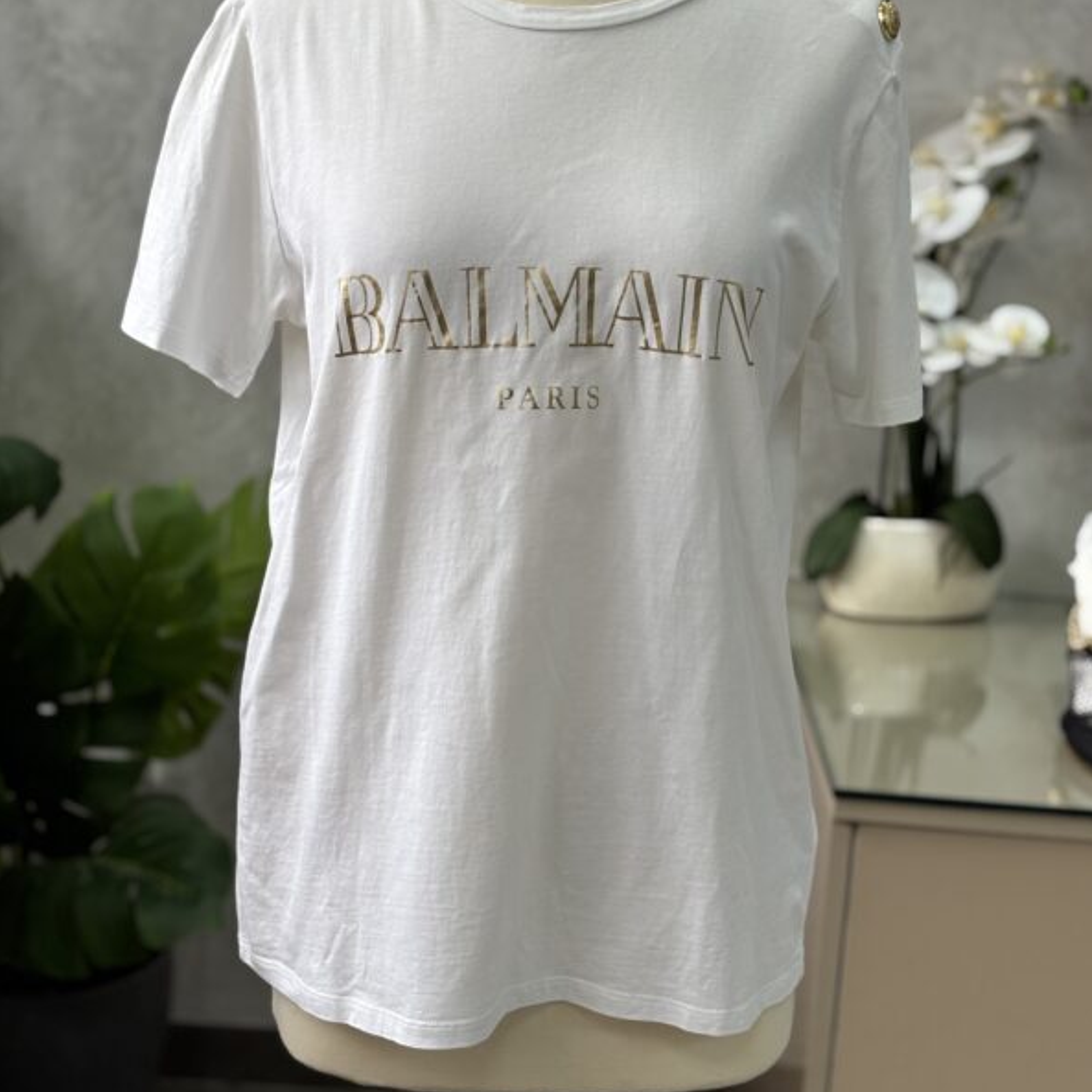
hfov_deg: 27.7
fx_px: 2213
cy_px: 464
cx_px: 547
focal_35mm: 62
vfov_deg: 27.7
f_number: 1.6
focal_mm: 5.96
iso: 32
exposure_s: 1/100
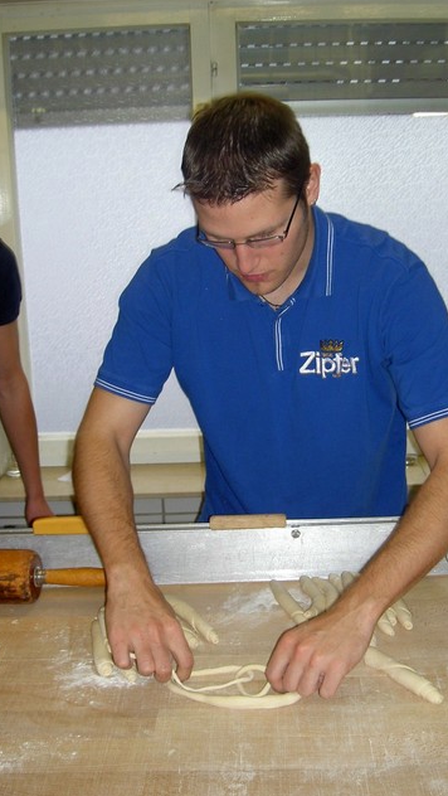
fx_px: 907
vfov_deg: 47.3
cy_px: 401
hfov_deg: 27.7
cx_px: 269
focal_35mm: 43
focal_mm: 8
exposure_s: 1/59.5
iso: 100
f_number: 2.8
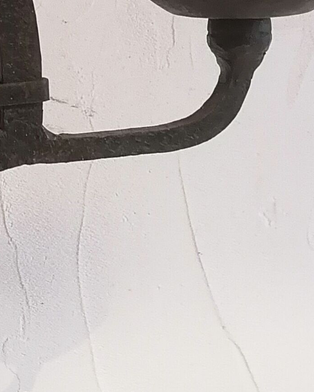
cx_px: -289
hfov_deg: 11.9
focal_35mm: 117
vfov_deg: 16.4
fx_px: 1360
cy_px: 123
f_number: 1.8
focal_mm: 5.4
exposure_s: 1/33.3
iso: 250
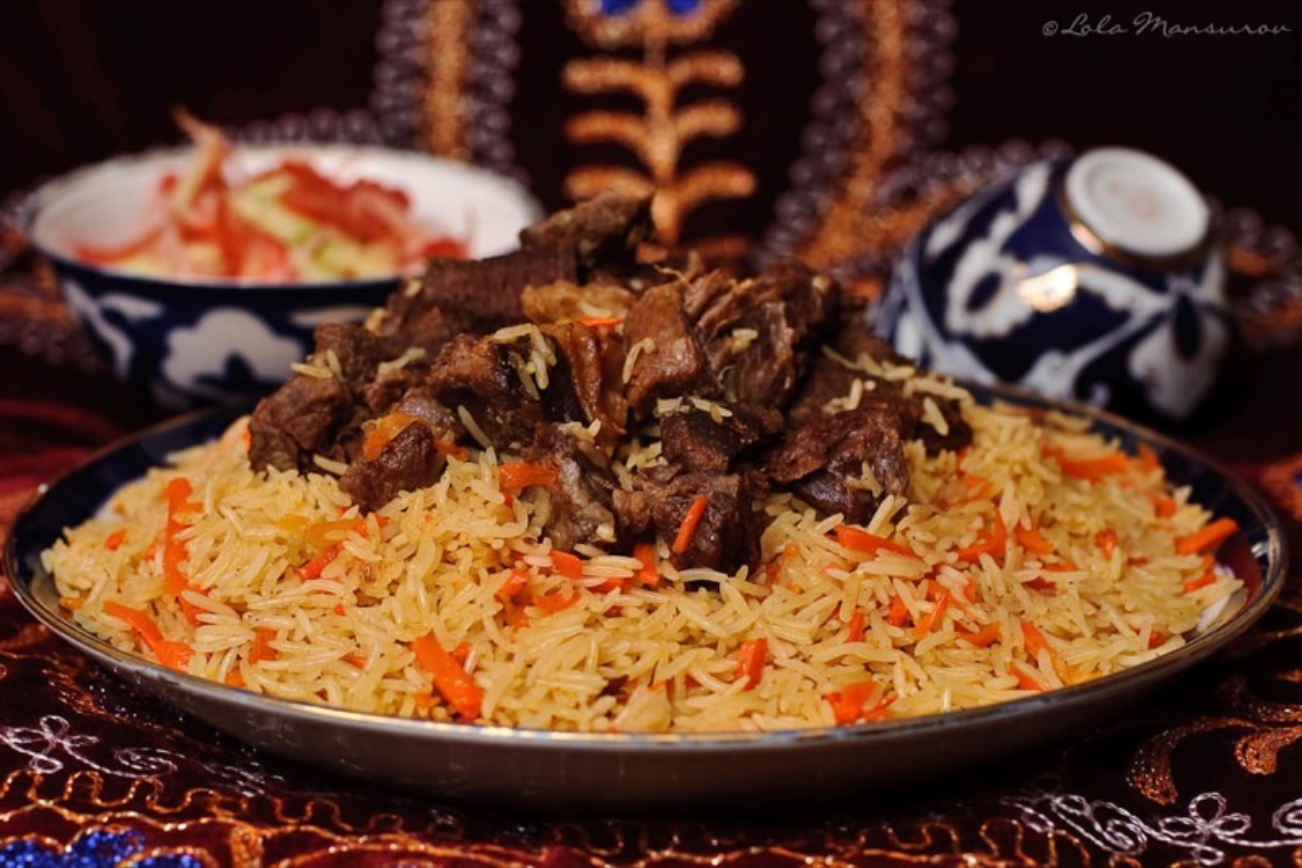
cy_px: 434
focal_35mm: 50
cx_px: 651
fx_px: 1808
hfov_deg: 39.6
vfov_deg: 27.0
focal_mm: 50
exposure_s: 1/250
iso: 200
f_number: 5
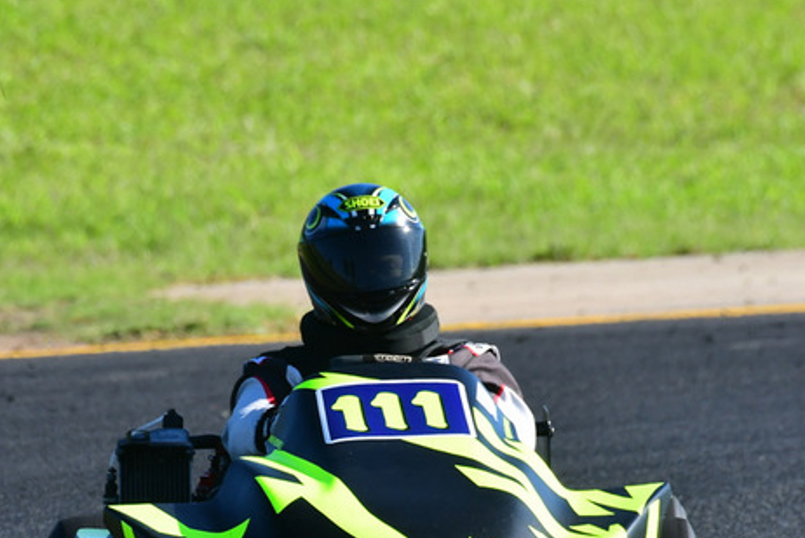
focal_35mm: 1298
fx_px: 29051
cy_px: 400
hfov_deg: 1.6
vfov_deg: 1.1
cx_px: 329
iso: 640
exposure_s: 1/640
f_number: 10
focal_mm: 500
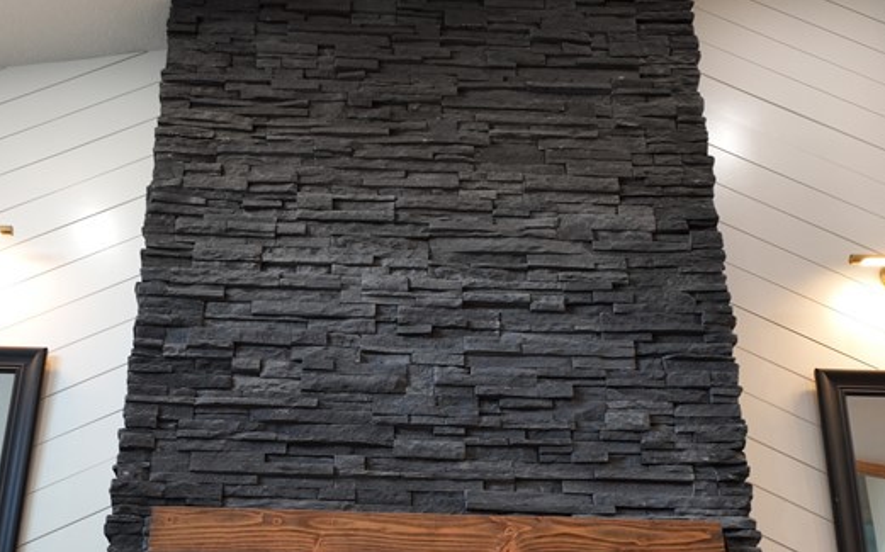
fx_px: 1205
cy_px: 512
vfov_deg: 24.9
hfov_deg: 40.3
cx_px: 408
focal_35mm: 50
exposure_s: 1/15
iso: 130
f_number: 2.8
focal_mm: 12.29
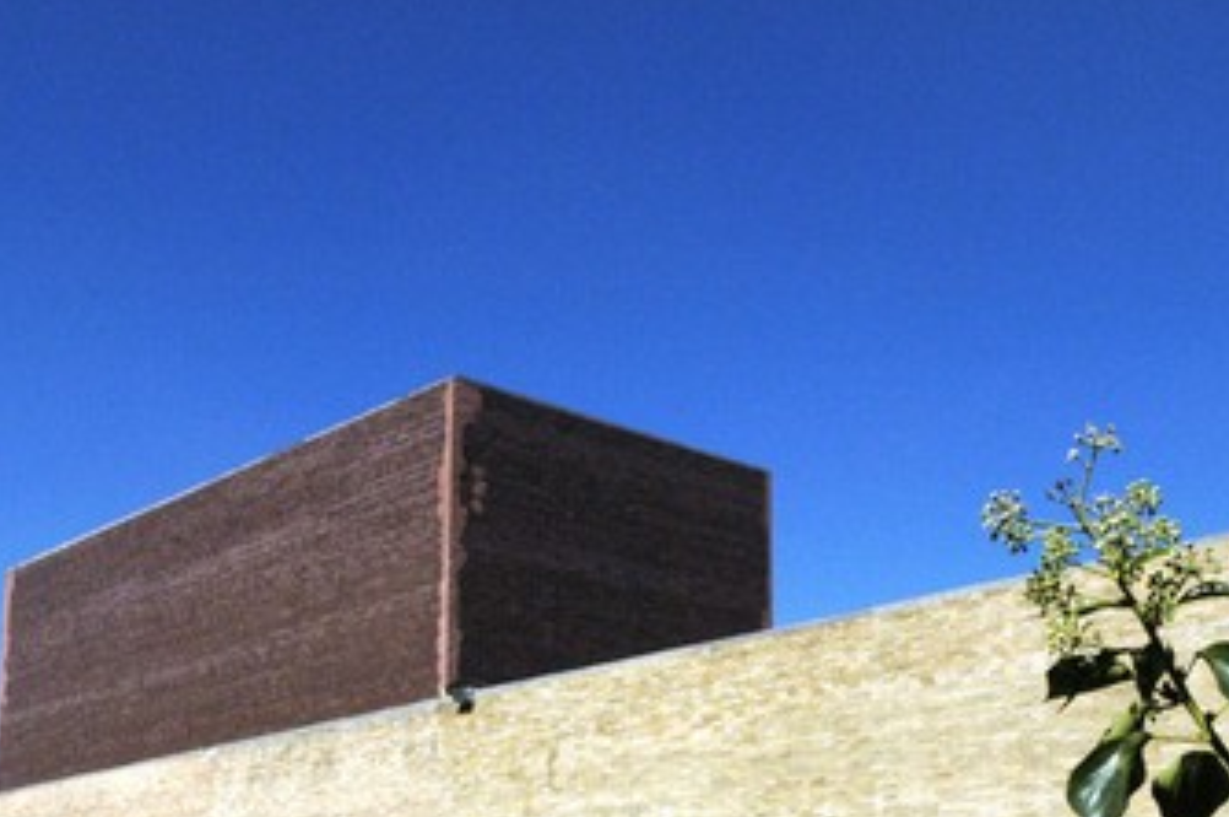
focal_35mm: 69
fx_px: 2353
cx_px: 644
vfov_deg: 19.4
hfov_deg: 29.3
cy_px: 707
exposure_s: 1/1000
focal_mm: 24
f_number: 13
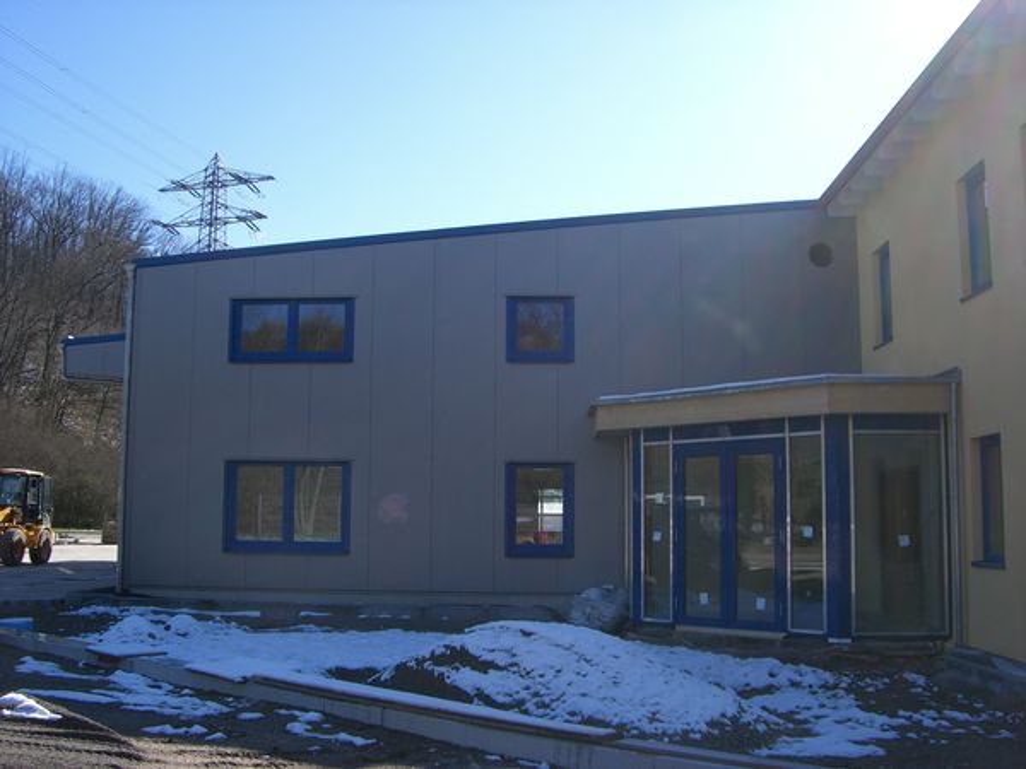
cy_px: 384
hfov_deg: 49.0
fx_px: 1126
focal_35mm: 38
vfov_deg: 37.7
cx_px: 513
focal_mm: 6.2
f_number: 4.3
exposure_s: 1/400
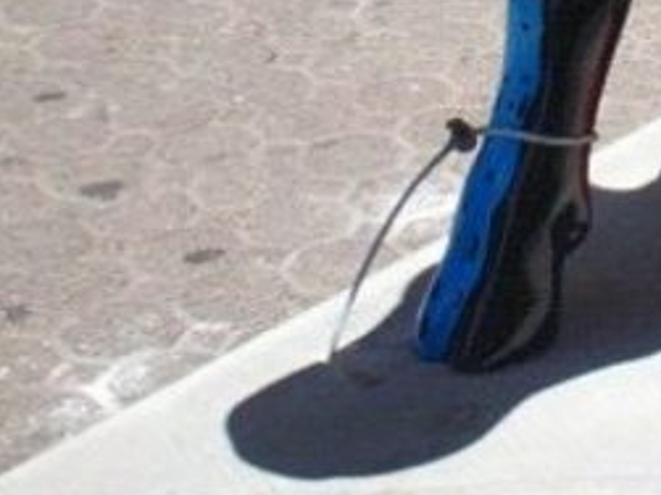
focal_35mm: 170
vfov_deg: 8.2
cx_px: 1013
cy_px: -602
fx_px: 3245
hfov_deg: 11.1
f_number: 4.5
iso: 100
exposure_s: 1/337
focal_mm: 6
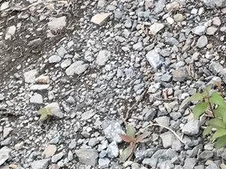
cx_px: 455
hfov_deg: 11.4
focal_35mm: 157
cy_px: -222
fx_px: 1024
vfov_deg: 8.7
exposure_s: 1/567
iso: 20
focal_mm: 3.99
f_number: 1.8
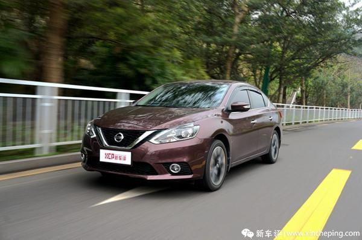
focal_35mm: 36
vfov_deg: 36.8
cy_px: 120
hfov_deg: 53.2
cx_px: 181
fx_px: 361
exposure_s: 1/40
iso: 100
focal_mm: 24
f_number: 9
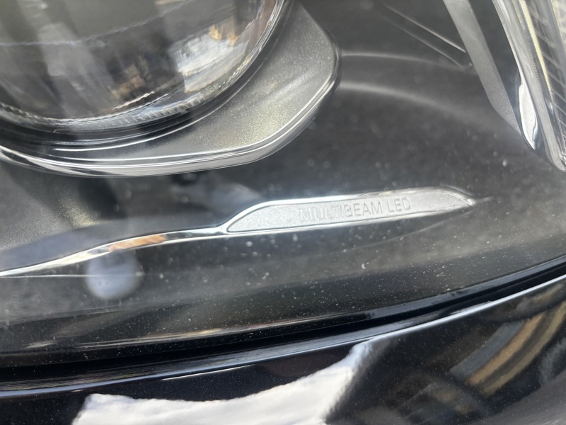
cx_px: 283
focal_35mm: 26
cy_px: 212
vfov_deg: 53.1
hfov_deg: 67.3
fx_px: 425
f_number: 1.6
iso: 40
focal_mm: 5.96
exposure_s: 1/149
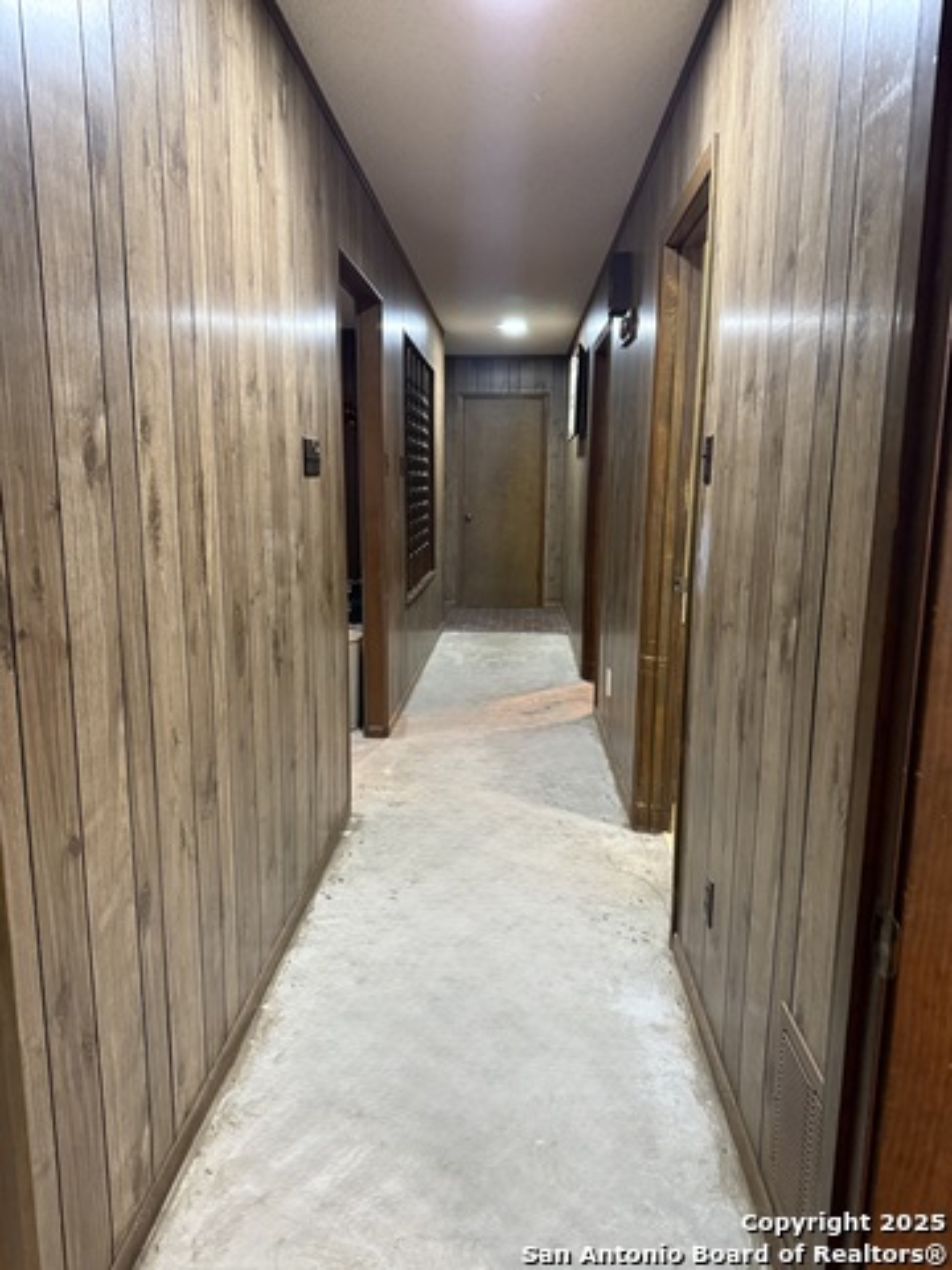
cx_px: 476
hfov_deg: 56.8
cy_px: 635
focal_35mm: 24
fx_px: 880
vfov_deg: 71.6
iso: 640
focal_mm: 6.76
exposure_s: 1/60
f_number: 1.78
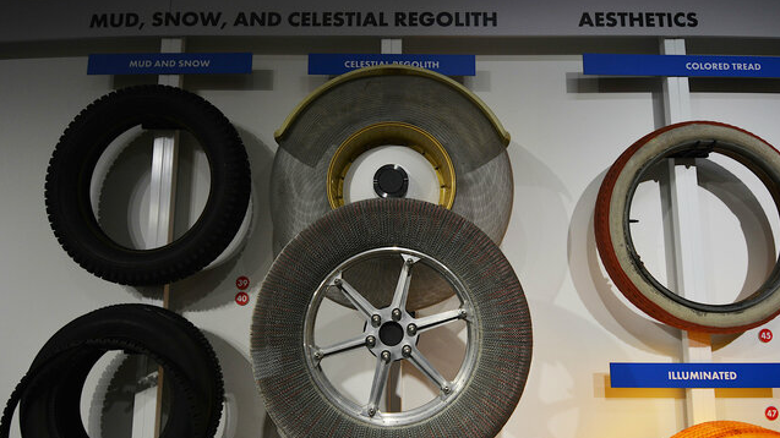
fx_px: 424
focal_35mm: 21
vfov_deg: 54.3
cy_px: 258
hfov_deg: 85.2
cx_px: 391
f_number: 4.8
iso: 500
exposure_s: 1/60
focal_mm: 13
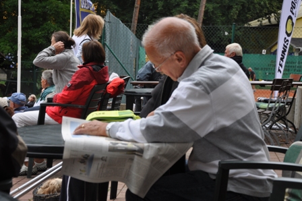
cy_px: 100
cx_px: 151
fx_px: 629
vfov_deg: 18.2
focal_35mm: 75
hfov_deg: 27.0
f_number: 6.3
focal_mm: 50
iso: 200
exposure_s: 1/160
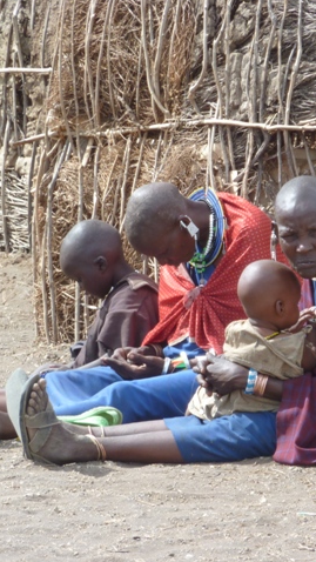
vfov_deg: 7.5
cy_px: 281
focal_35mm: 286
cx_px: 214
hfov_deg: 4.2
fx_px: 4259
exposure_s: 1/160
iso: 80
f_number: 4.5
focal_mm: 32.1
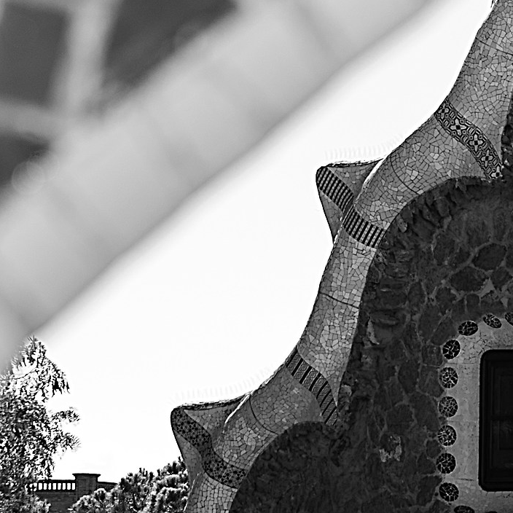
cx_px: 689
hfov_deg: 7.2
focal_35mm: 239
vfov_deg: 7.3
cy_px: 223
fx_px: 4015
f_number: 7.1
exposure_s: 1/200
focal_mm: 55
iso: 100
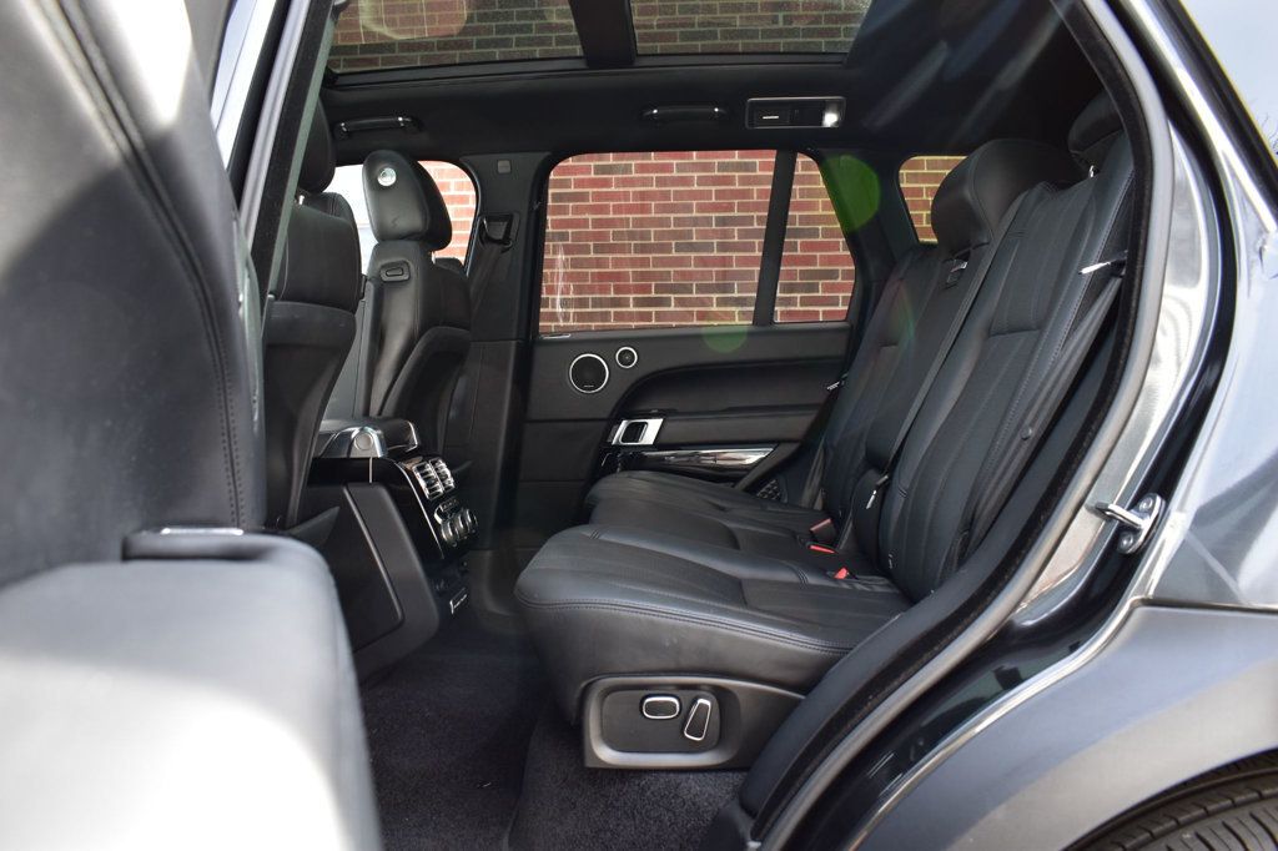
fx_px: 958
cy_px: 426
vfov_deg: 47.9
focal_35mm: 27
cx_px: 639
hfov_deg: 67.4
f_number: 8
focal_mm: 18
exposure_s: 1/50
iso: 400
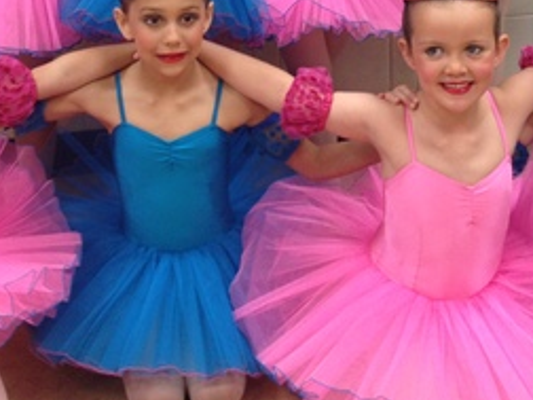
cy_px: -42
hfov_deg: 22.0
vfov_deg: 16.1
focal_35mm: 89
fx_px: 1370
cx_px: 328
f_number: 2.4
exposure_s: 1/20
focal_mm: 4.28
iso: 80
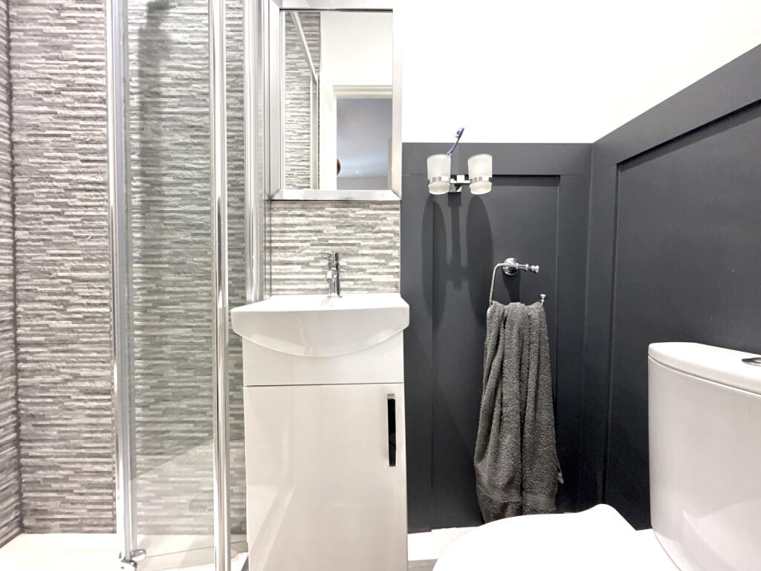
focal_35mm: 14
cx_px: 380
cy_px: 286
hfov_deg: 102.1
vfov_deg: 85.7
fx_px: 308
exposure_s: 1/50
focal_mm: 2.22
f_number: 2.2
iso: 250
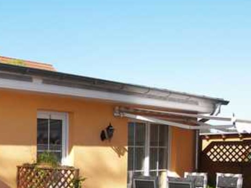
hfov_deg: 24.6
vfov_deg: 19.2
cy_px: 181
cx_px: -12
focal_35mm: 75
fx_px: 544
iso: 50
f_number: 3.2
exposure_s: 1/500
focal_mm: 7.1
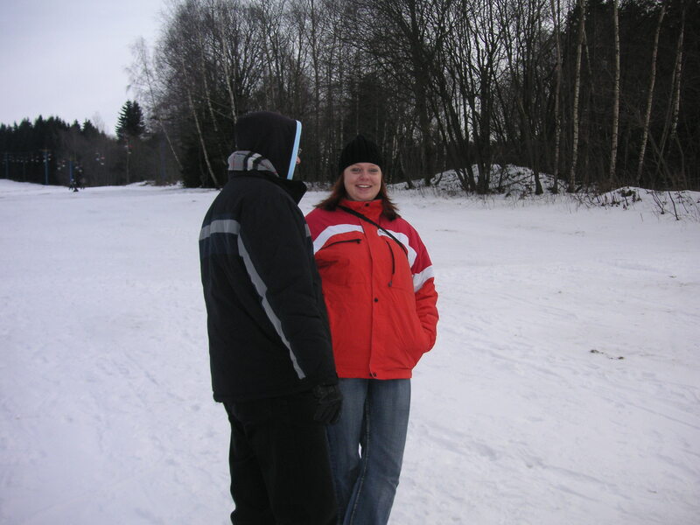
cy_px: 262
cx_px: 350
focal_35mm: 37
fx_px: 748
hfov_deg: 50.1
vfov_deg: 38.7
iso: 50
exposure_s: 1/750
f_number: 2.8
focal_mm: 6.1
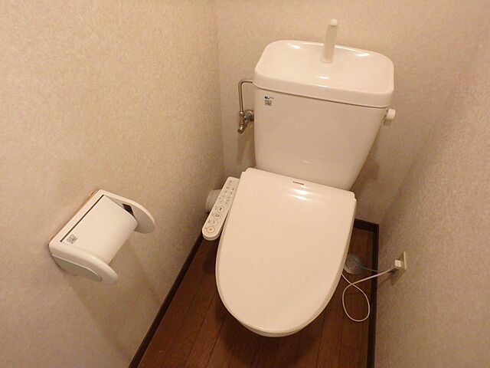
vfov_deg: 63.4
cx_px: 245
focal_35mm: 21
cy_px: 184
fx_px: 297
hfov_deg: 79.0
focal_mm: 3.7
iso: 800
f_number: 3.5
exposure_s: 1/30
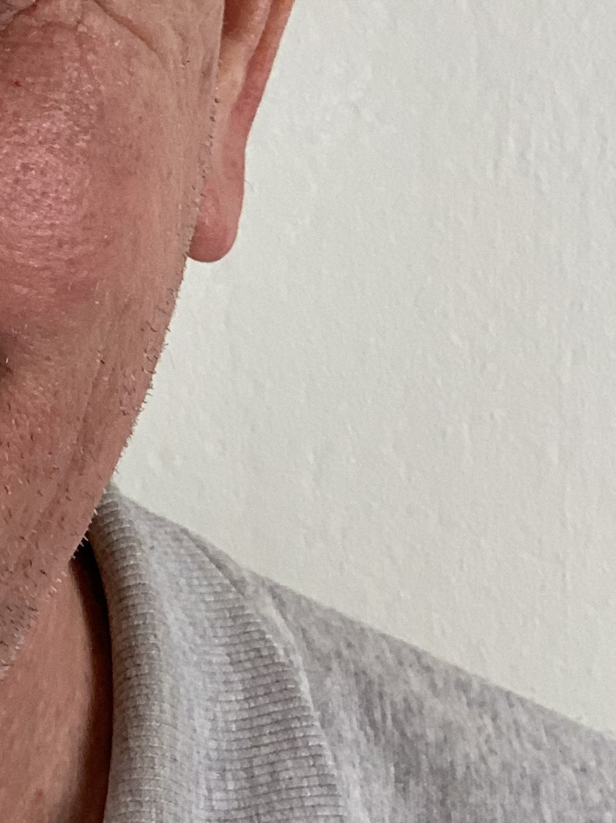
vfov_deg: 11.6
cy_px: 9
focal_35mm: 169
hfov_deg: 8.6
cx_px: -336
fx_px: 4012
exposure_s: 1/100
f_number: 2.4
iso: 80
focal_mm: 6
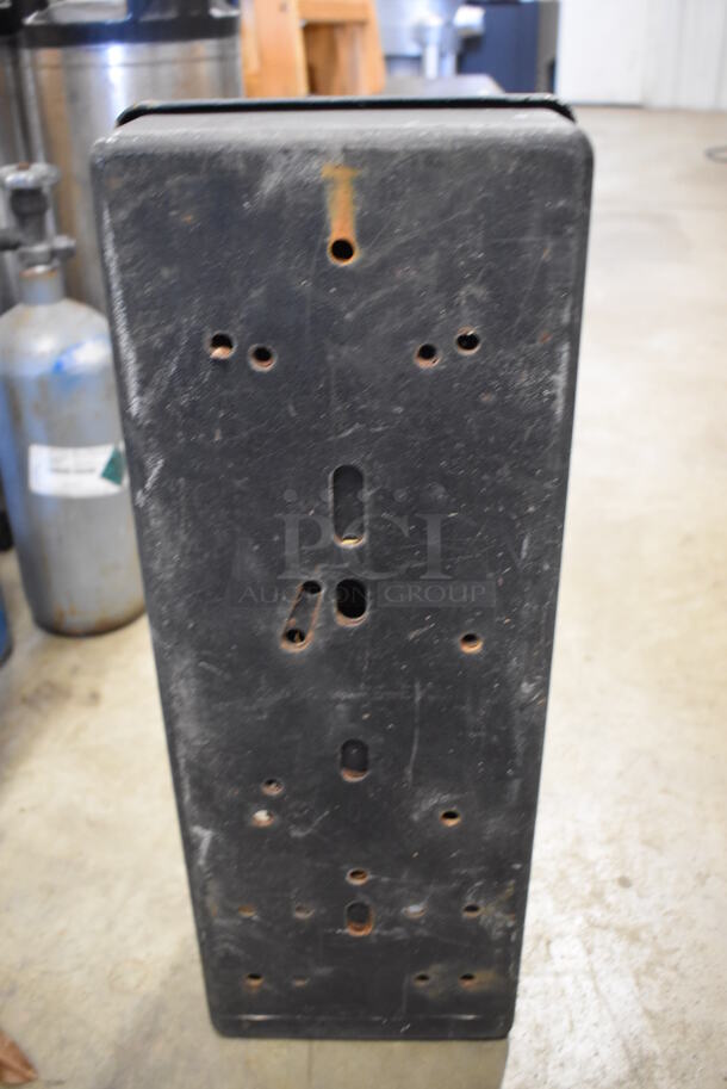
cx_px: 364
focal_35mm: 33
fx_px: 998
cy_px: 544
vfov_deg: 57.2
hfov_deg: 40.0
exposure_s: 1/30
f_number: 3.8
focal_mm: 22
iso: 2800
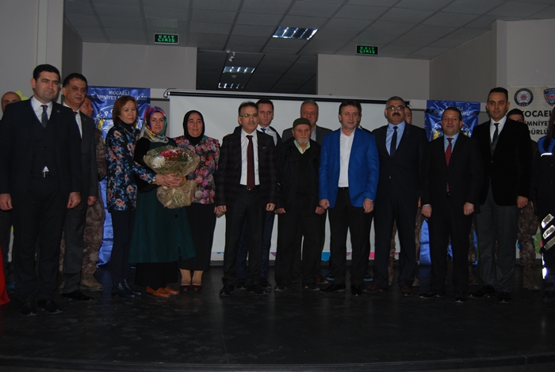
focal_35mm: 39
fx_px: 602
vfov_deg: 34.3
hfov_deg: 49.5
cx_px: 278
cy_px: 186
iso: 200
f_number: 4
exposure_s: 1/60
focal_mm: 26
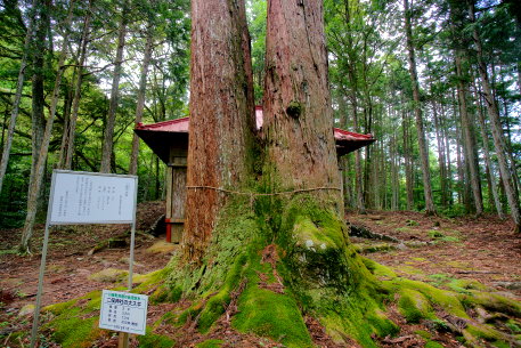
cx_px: 260
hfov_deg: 93.3
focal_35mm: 17
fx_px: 246
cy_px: 174
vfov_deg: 70.5
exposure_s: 1/60
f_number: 5
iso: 200
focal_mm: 17
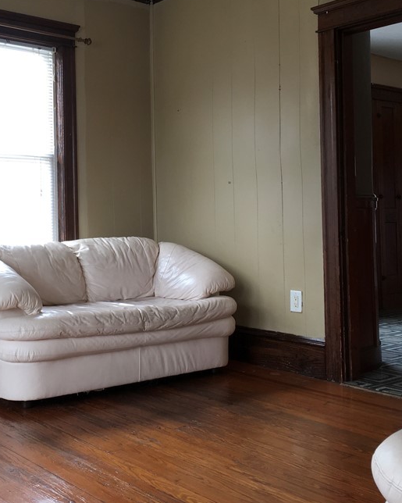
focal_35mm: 45
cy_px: 213
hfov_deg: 33.0
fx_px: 669
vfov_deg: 41.1
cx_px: 115
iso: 32
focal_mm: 4.15
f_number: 2.2
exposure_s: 1/30
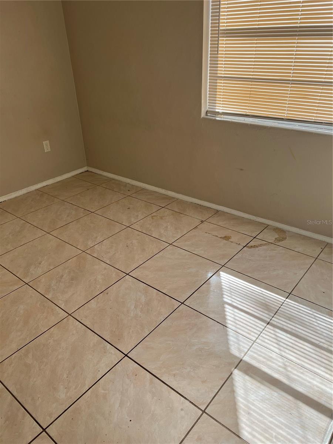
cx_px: 166
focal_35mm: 26
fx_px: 333
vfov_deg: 67.3
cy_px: 222
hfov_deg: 53.1
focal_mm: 5.7
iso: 50
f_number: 1.5
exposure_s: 1/611
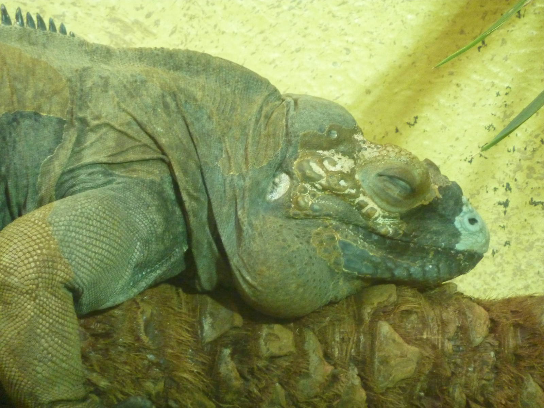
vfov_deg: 5.0
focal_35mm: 300
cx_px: 272
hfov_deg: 6.6
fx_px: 4715
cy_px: 204
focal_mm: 49.2
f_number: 4.9
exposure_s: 1/50
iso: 800
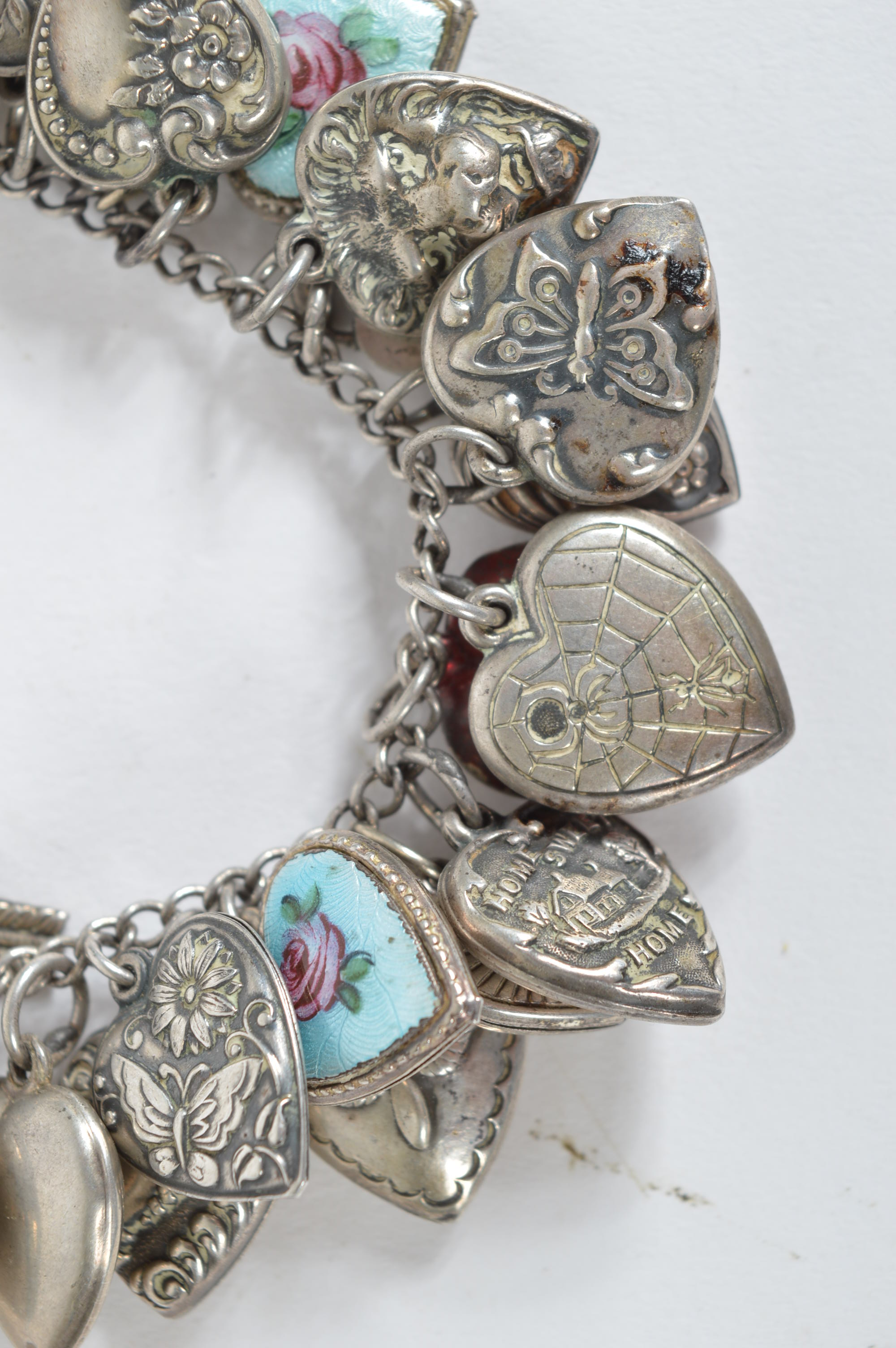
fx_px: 3085
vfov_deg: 24.6
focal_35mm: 82
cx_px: 448
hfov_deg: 16.5
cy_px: 674
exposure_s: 1/125
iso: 100
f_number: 9
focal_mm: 55
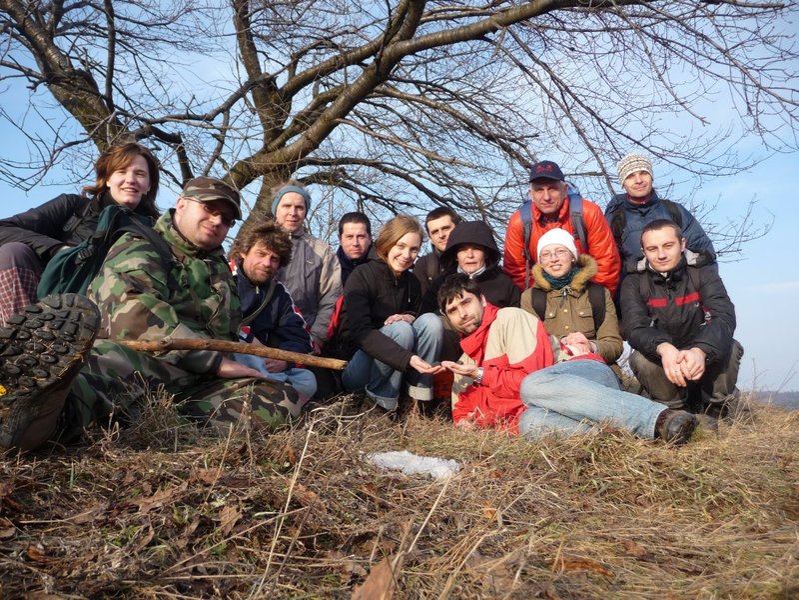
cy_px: 300
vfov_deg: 49.7
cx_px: 400
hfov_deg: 63.4
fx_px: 646
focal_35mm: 28
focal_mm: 4.7
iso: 100
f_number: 3.3
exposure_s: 1/400
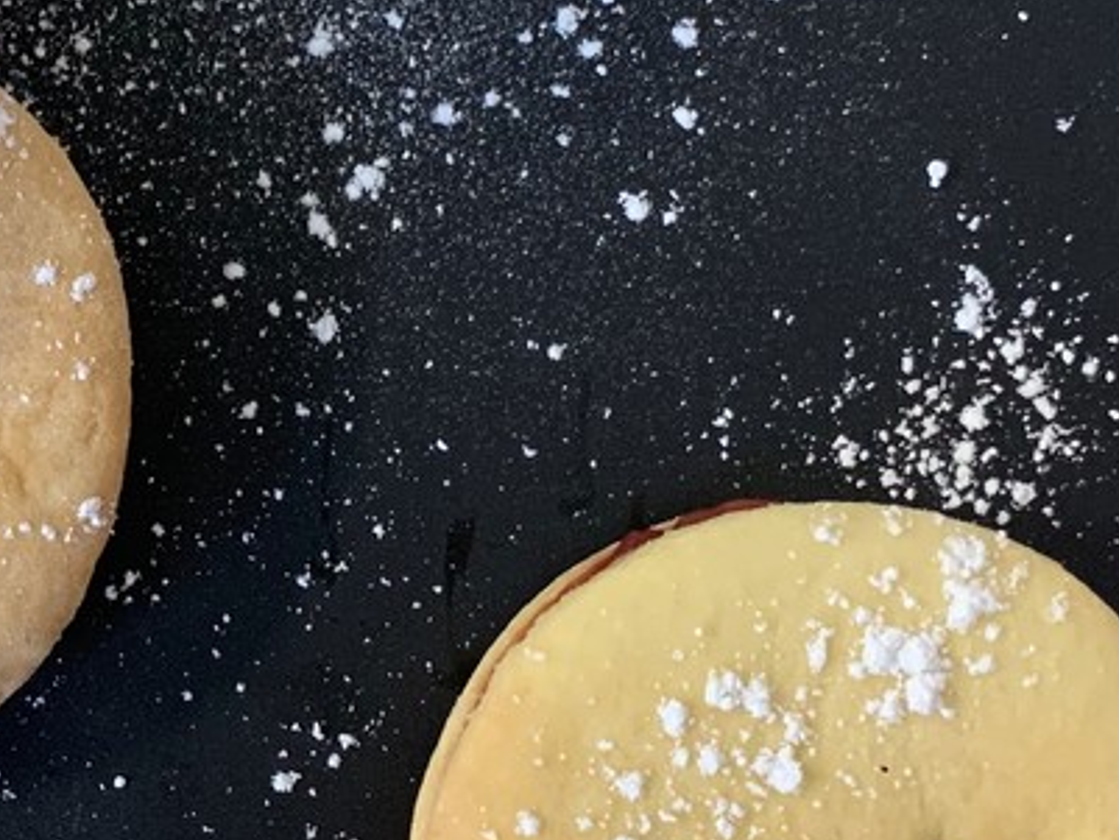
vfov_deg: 17.7
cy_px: 293
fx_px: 2684
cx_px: 3
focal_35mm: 83
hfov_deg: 22.6
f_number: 1.8
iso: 320
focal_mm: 4.25
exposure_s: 1/33
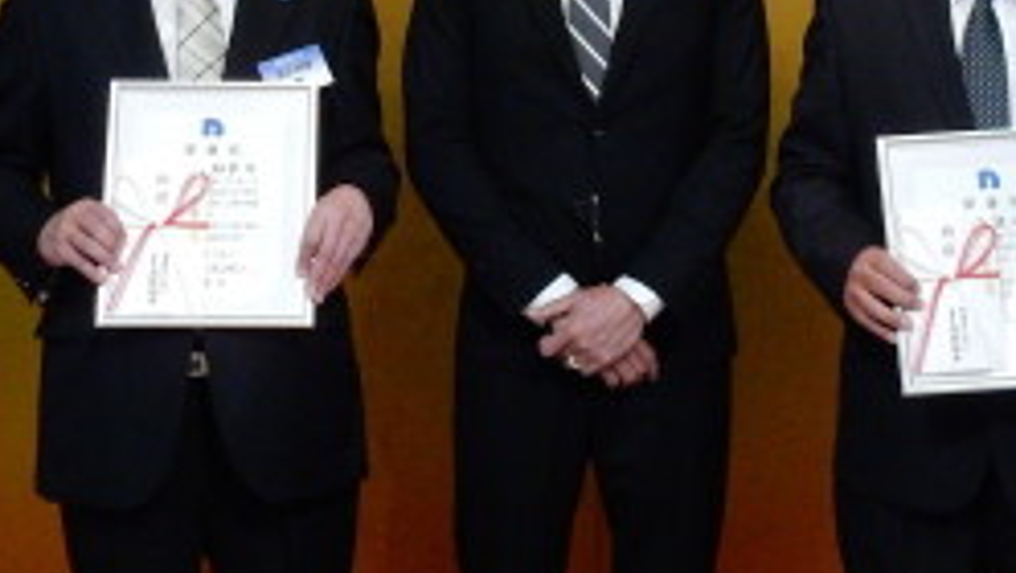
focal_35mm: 79
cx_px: 557
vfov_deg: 14.7
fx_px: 2130
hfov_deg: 26.8
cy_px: -147
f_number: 4
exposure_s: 1/20
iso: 200
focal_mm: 5.4
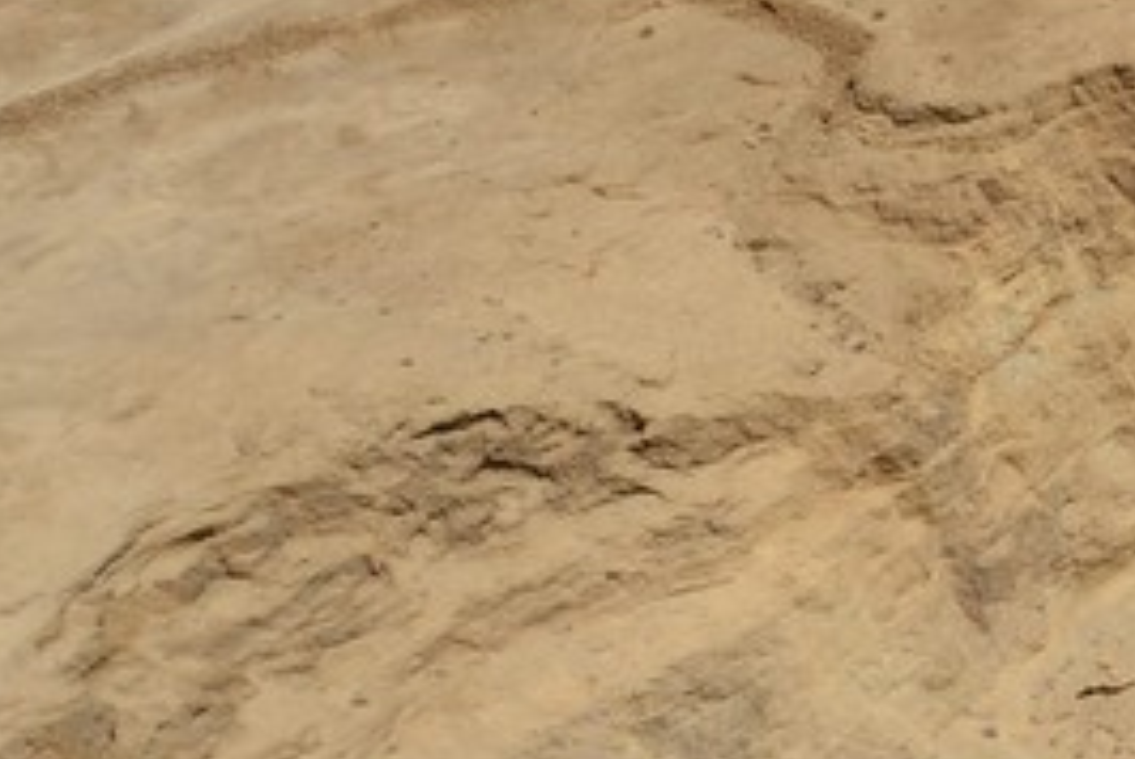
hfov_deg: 12.8
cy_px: -107
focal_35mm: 90
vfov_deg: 14.8
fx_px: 2841
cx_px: 3098
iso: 100
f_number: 10
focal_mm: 15
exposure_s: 1/250
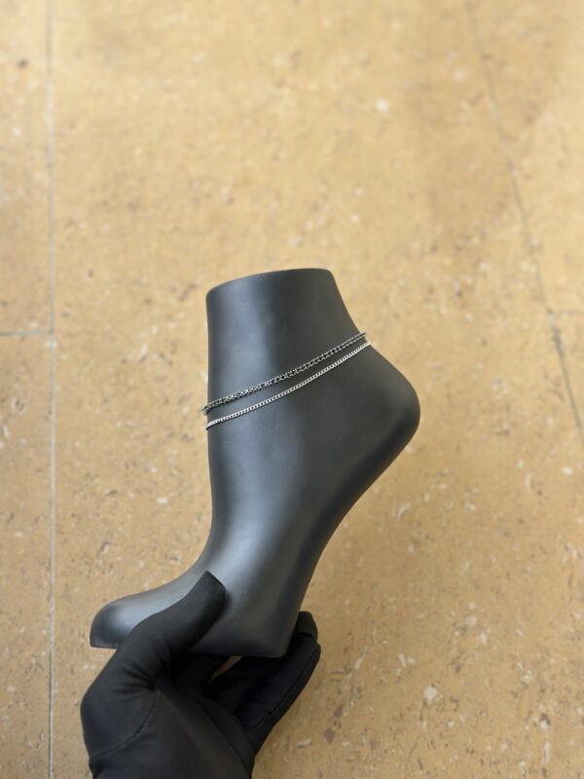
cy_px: 390
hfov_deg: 30.3
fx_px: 1080
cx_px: 292
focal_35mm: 48
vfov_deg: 39.7
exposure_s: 1/401
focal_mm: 6.86
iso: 80
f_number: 1.78
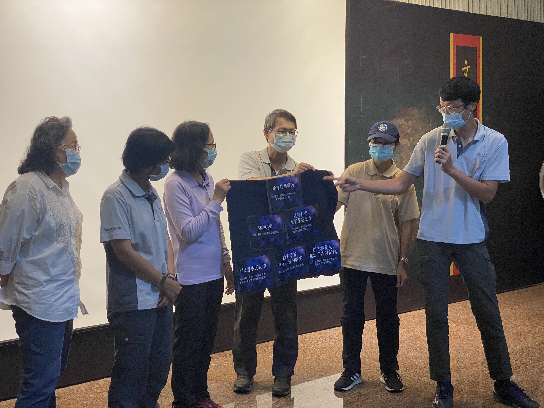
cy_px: 204
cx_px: 272
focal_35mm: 52
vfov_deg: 28.0
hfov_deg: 36.8
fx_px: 817
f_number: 2
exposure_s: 1/60
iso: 160
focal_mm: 6
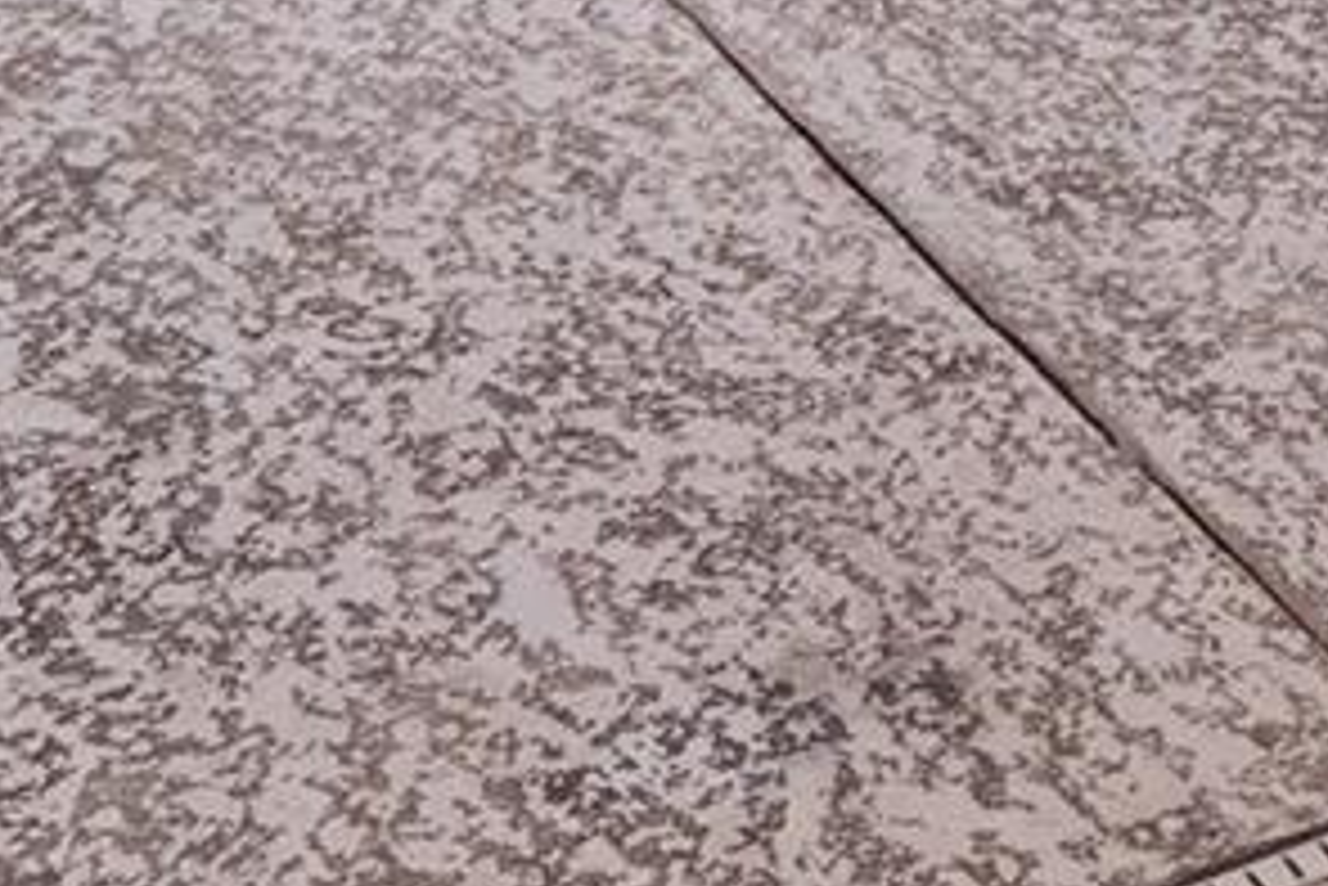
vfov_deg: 10.0
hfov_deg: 16.3
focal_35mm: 111
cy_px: -1558
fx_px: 4096
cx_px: 2179
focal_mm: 16
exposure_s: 1/5
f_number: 8
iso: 500
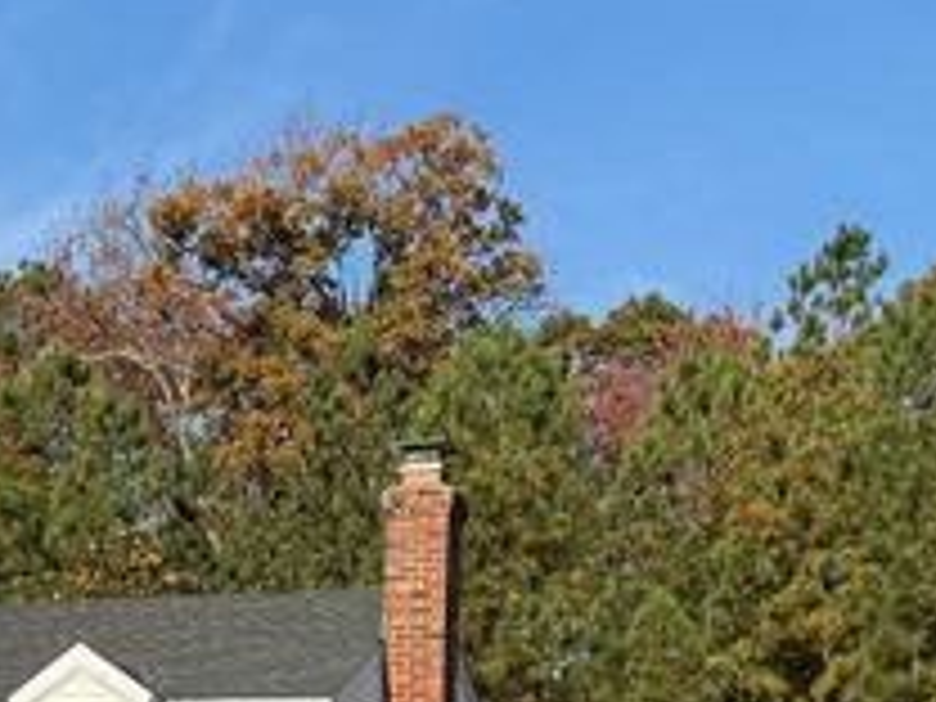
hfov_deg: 16.4
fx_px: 3191
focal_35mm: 118
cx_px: 18
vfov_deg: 11.9
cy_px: 1094
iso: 100
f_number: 1.78
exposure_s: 1/4673
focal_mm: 6.76
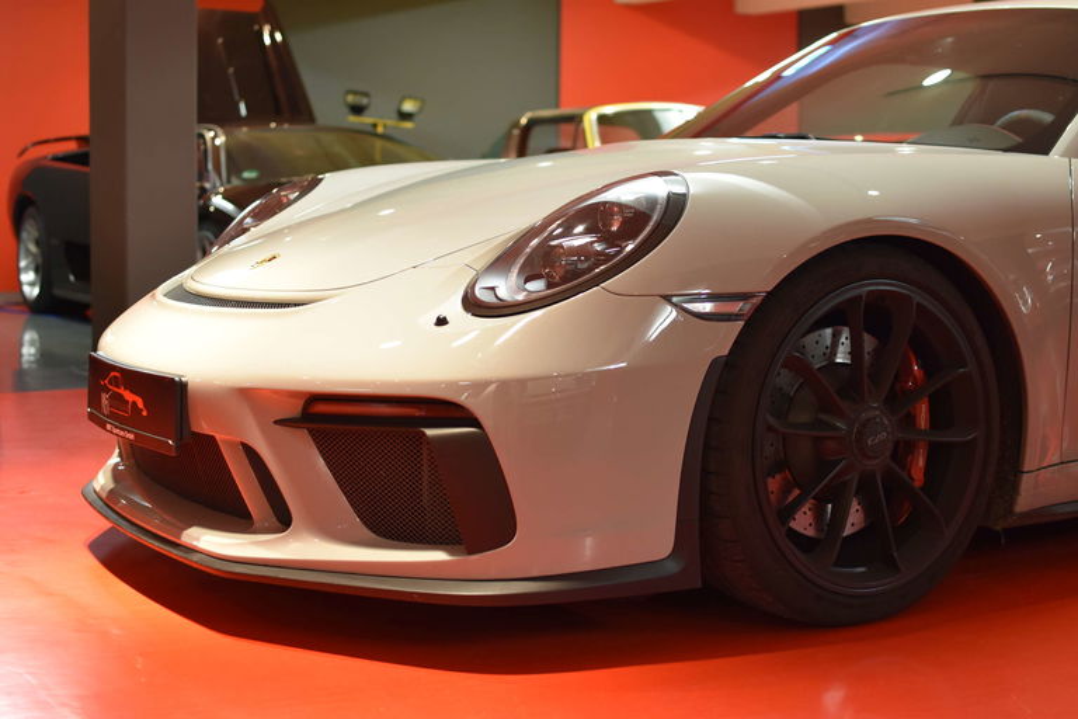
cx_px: 539
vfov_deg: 25.8
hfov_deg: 37.9
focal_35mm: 52
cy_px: 360
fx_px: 1572
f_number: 2.5
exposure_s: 1/60
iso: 800
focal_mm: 35
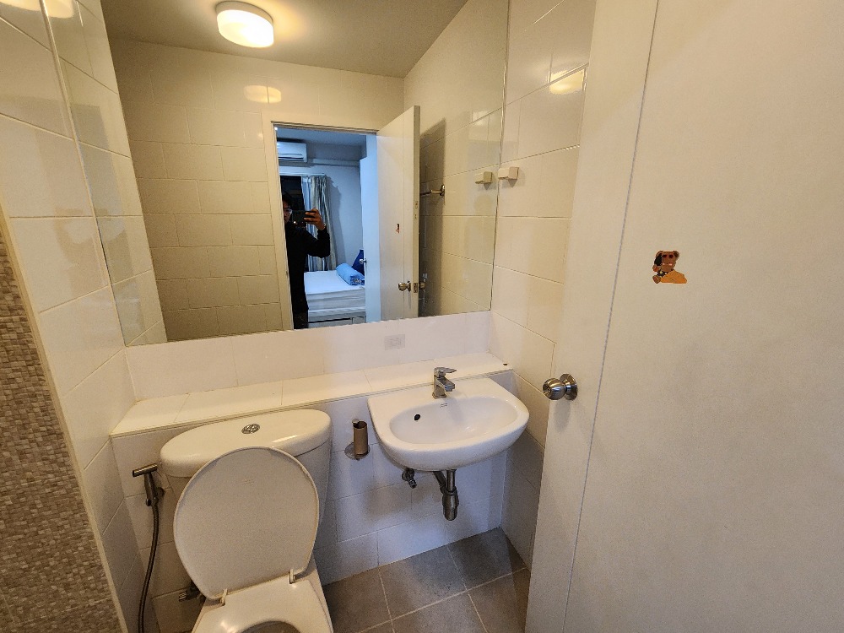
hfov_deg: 106.2
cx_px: 422
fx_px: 317
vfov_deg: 89.9
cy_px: 316
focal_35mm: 13
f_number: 2.2
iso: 400
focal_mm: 2.2
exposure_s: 1/33
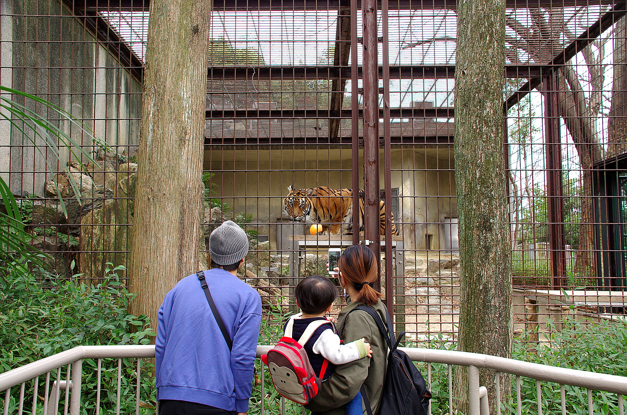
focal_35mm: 33
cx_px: 314
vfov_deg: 39.8
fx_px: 573
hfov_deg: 57.3
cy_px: 208
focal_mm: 22
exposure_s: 1/50
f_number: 6.3
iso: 160
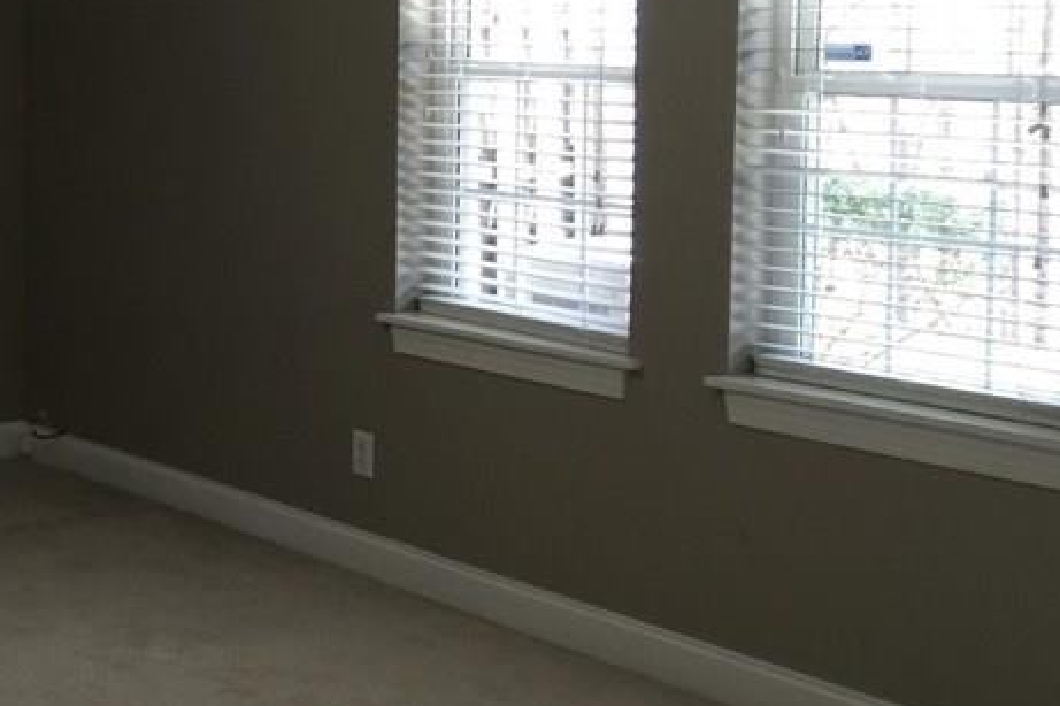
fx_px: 1972
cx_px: -18
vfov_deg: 20.2
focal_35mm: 67
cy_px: 186
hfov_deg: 28.1
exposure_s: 1/30
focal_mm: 4.15
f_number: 2.2
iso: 50
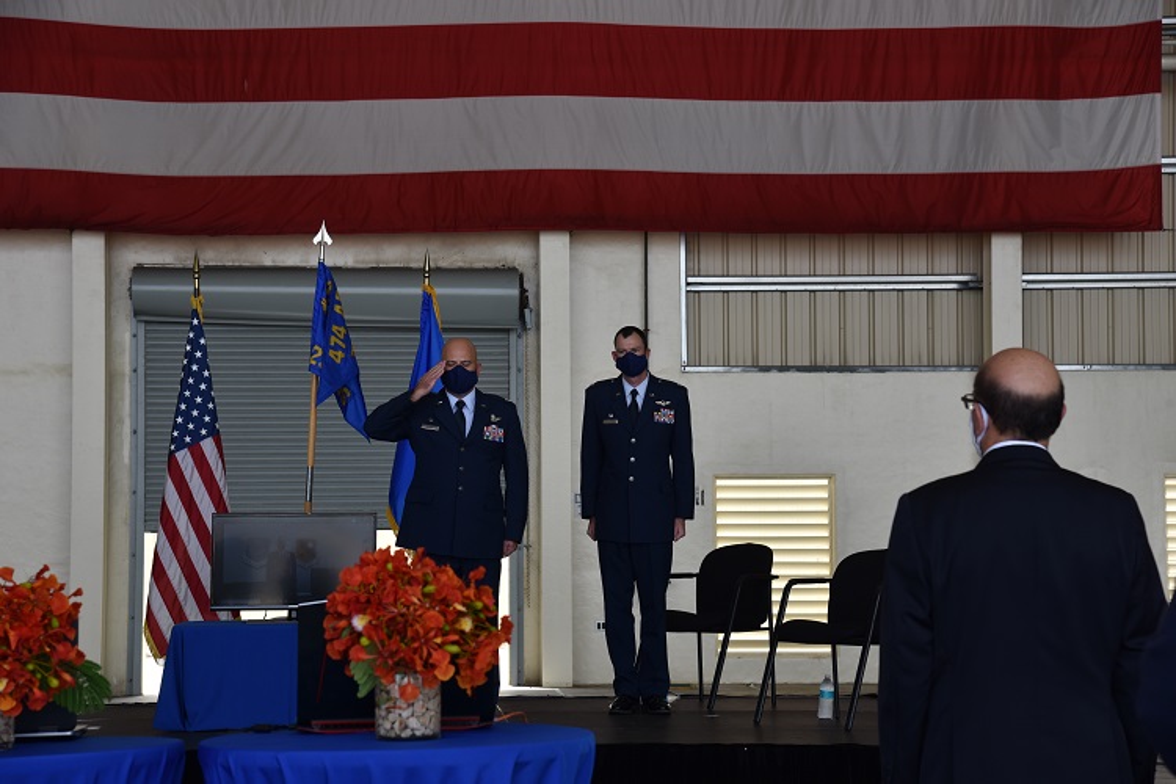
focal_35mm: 78
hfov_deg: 26.0
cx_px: 588
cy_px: 392
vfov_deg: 17.5
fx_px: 2548
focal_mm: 78
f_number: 8
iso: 360
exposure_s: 1/250
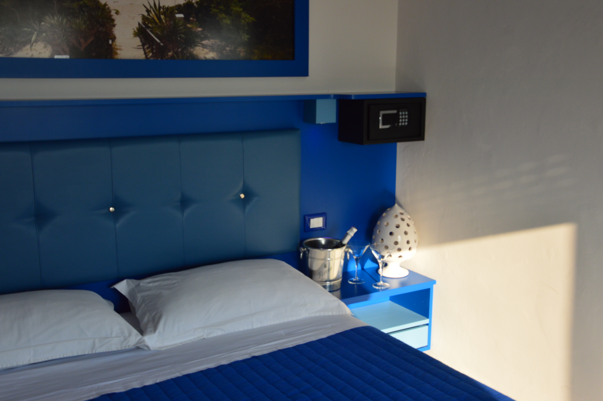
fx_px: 703
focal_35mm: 42
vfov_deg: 31.8
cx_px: 302
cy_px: 200
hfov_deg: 46.4
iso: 400
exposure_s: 1/250
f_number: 10
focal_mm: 28
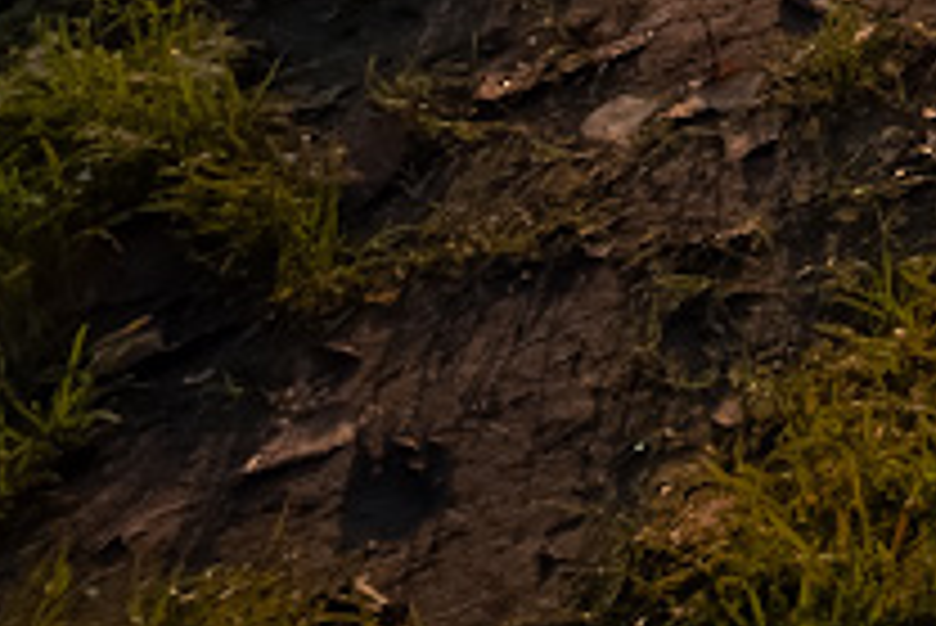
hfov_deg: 13.5
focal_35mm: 101
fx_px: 2628
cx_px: 2362
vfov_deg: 9.9
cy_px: -1304
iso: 800
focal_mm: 10
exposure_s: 1/40
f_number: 16
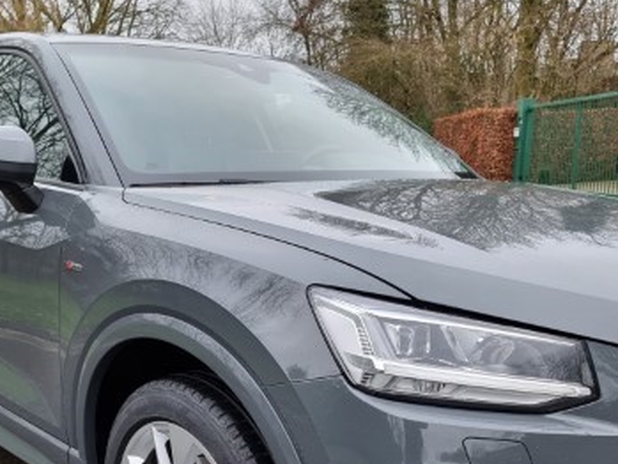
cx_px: 313
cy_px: 375
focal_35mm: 44
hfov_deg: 42.9
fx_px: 786
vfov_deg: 32.0
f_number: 1.8
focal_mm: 6.7
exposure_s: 1/100
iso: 64
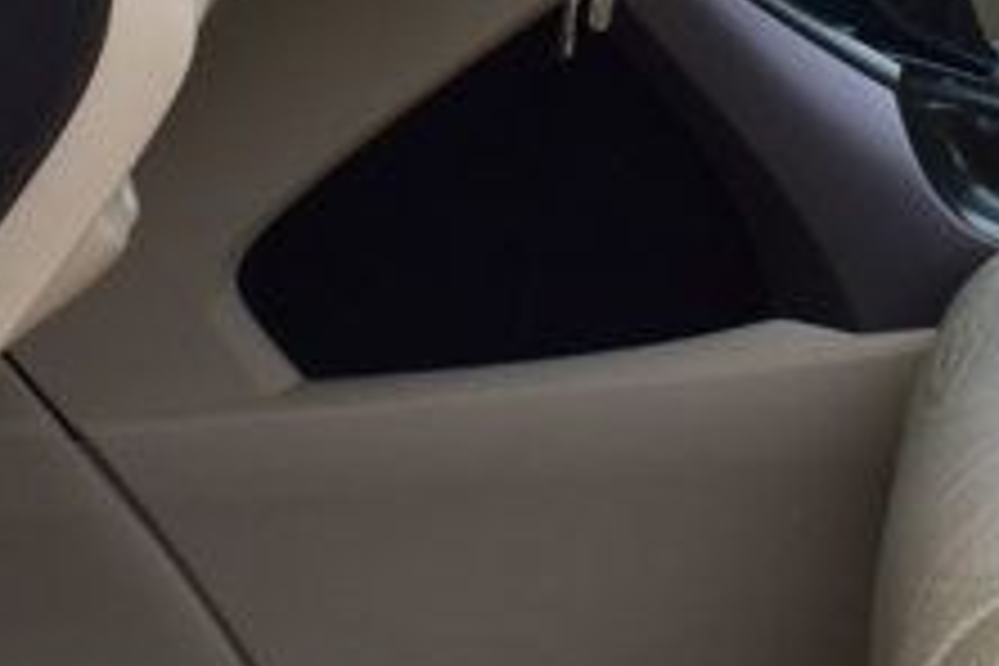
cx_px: 972
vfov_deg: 8.4
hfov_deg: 12.8
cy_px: -338
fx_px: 4420
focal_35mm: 159
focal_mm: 23
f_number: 9
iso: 400
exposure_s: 1/125
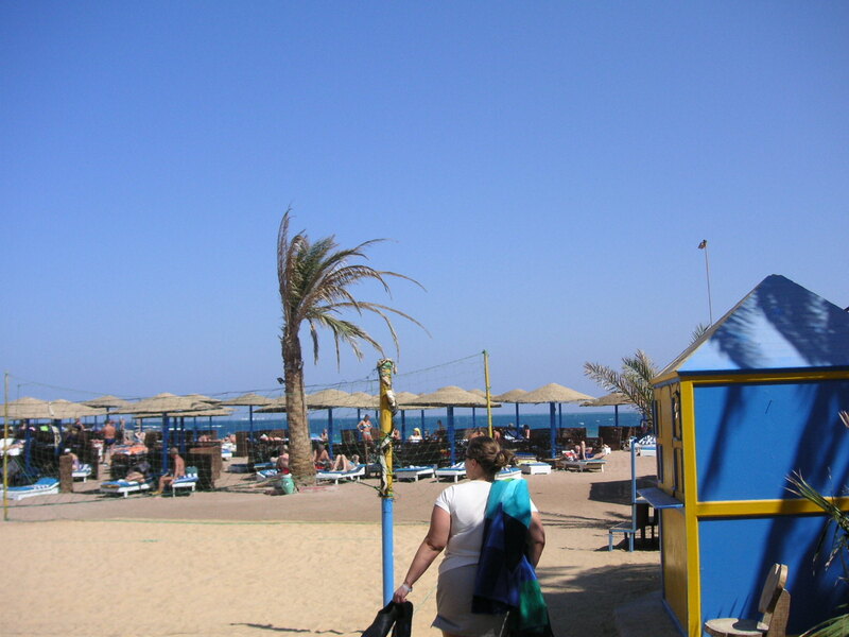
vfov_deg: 35.1
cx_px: 424
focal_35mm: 41
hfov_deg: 45.8
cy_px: 318
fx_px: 1006
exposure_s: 1/180
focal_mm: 6.9
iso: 50
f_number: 8
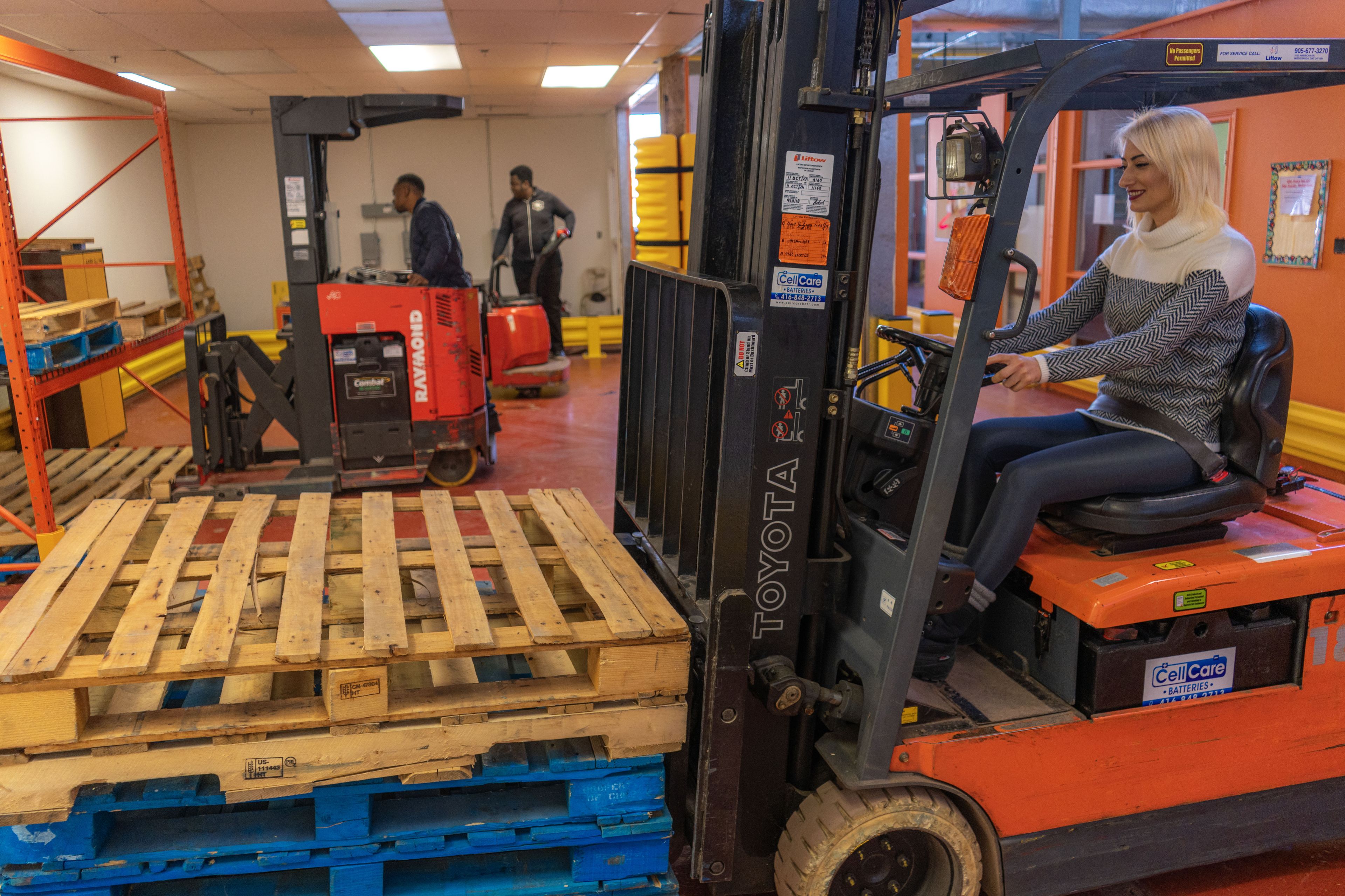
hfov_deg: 65.5
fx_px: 1046
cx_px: 672
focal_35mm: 28
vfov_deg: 46.4
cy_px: 448
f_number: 3.5
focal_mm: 28
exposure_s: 1/100
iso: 1000
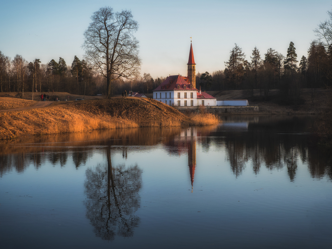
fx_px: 556
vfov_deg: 25.2
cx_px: 166
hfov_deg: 33.2
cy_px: 124
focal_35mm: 58
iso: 100
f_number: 8
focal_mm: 29
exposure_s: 1/100
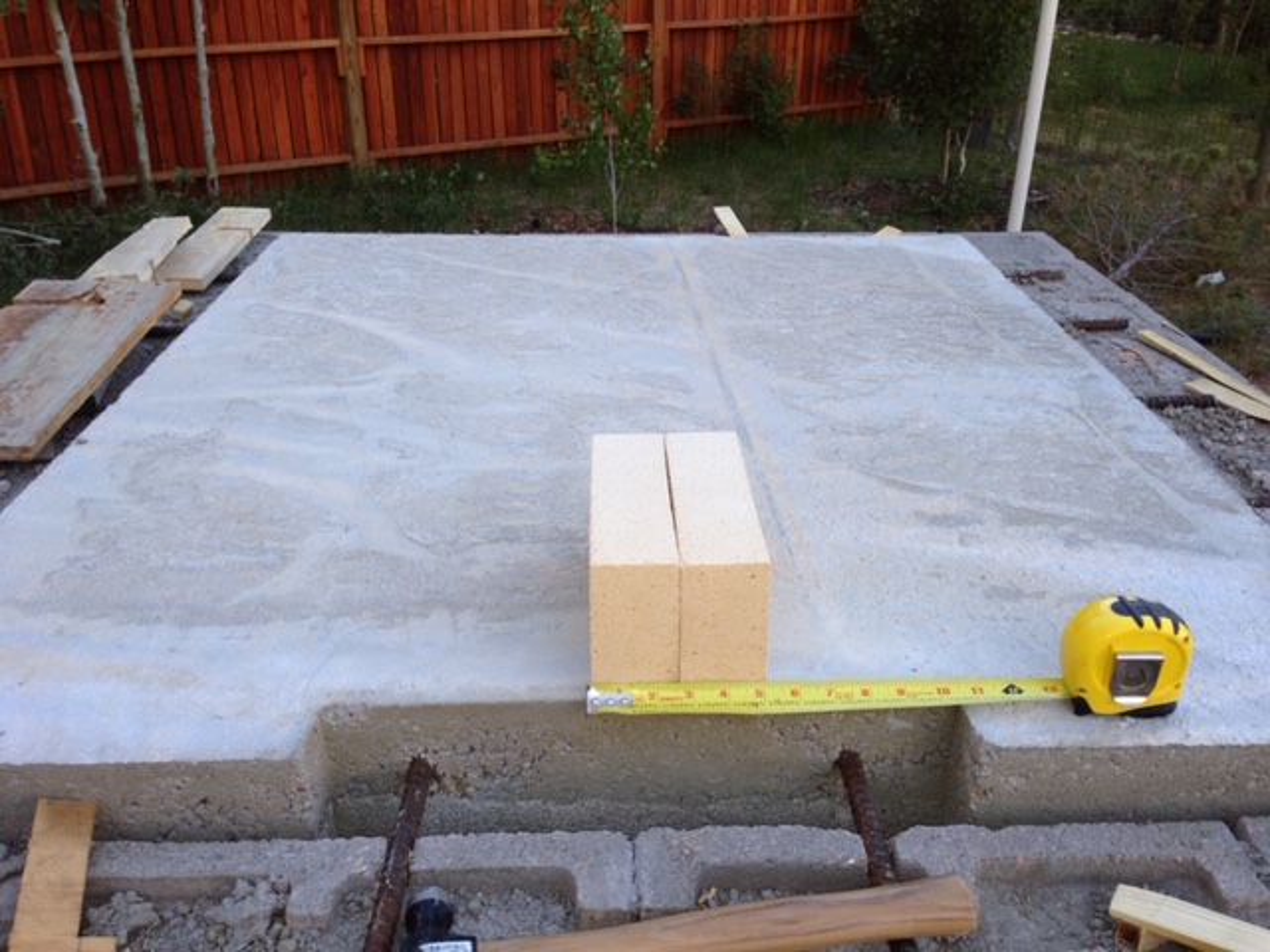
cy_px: 476
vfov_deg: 42.9
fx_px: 1211
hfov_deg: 55.4
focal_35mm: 33
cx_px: 635
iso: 50
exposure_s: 1/41
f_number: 2.4
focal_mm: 4.13
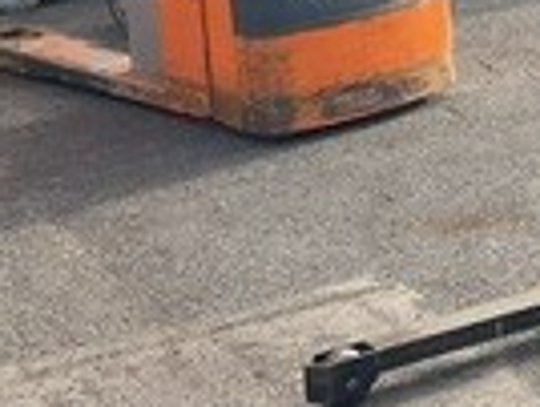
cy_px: -117
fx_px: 2157
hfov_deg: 13.7
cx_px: 725
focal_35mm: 138
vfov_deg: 10.6
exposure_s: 1/749
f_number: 1.8
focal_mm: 3
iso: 16
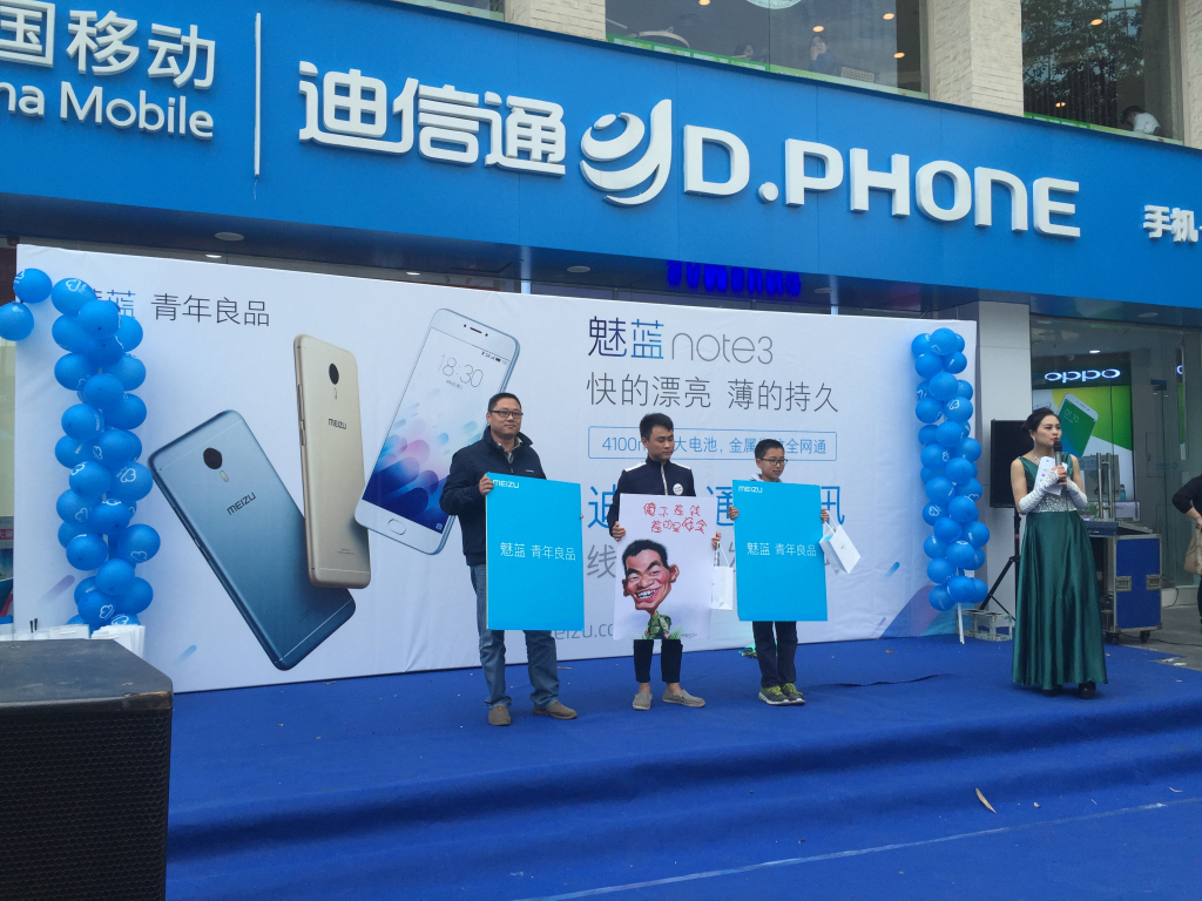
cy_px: 450
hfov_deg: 61.7
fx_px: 1007
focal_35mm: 29
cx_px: 601
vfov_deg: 48.2
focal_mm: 4.15
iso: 32
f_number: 2.2
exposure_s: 1/670
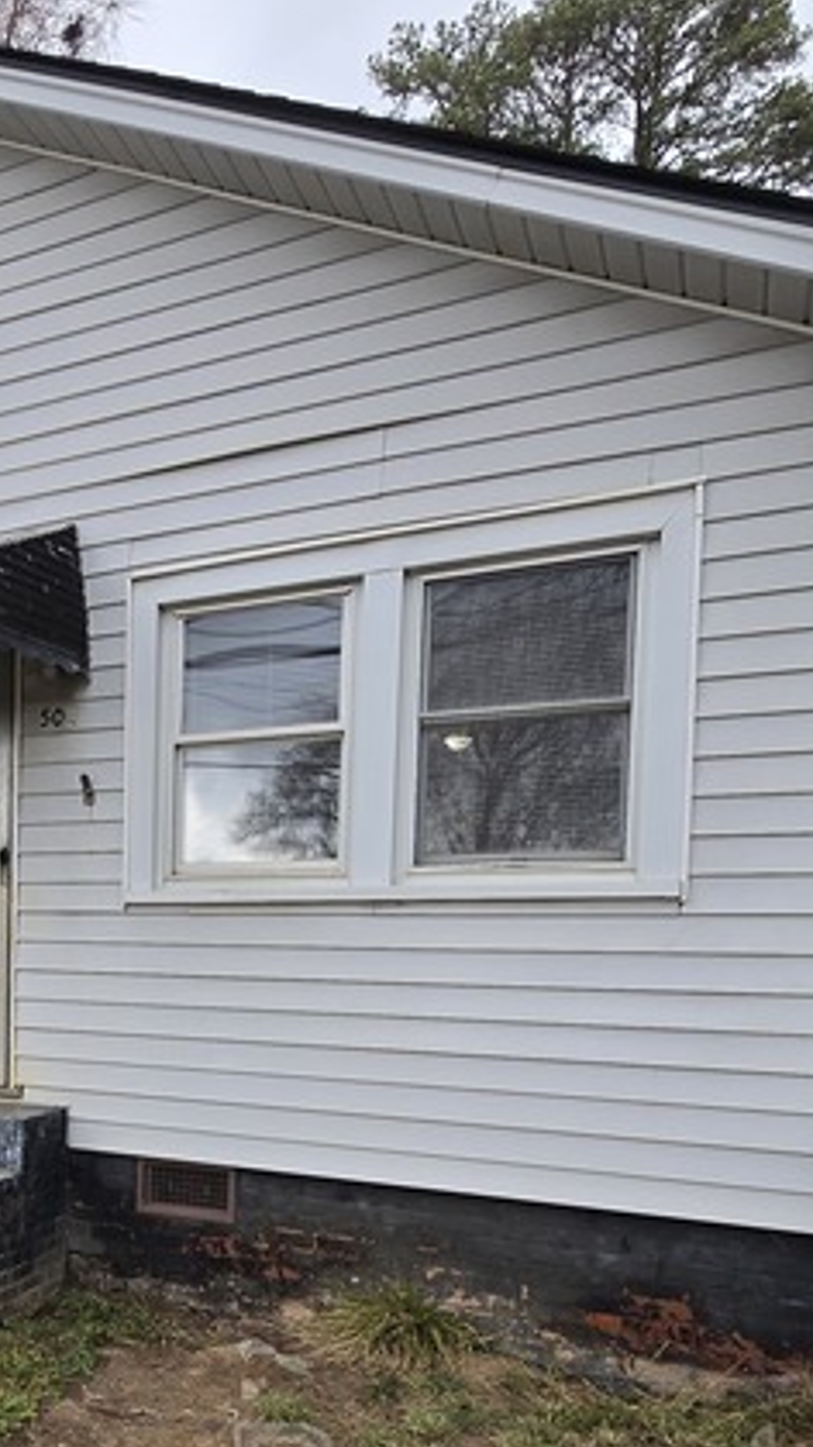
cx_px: 65
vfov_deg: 66.7
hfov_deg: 39.4
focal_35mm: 27
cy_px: 1034
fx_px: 1036
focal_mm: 2.2
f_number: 2.2
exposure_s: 1/257
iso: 50
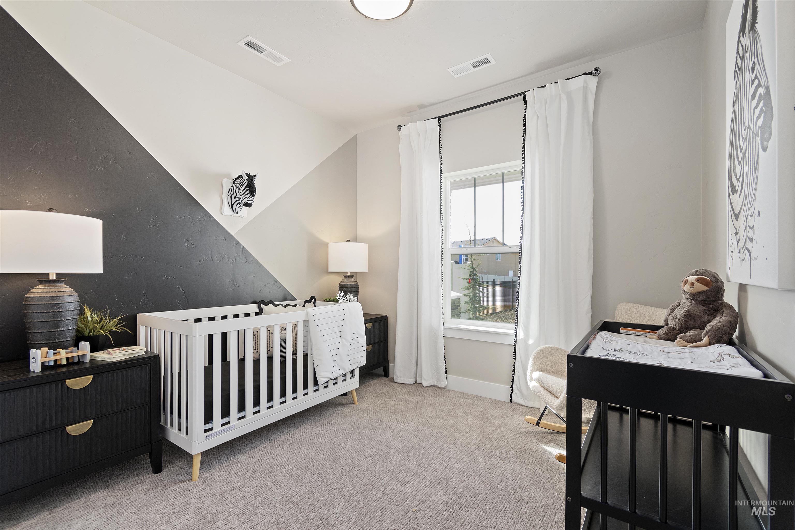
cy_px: 265
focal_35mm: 15
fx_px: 331
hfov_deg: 100.4
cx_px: 398
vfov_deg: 77.3
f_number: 6.3
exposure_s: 1/6
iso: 320
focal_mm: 10
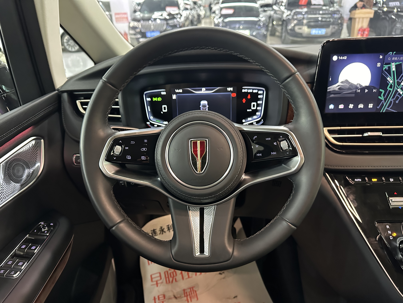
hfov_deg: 71.6
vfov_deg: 56.8
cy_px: 152
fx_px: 279
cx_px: 202
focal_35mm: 24
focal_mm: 6.86
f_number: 1.78
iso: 800
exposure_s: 1/33
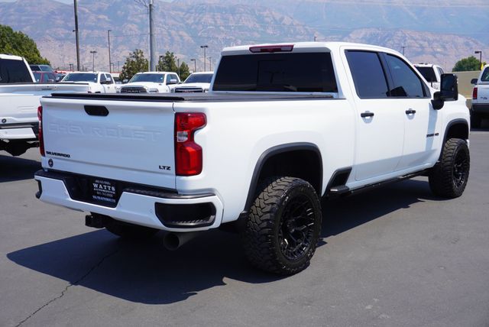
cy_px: 164
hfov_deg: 46.4
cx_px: 244
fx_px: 571
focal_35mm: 42
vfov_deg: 32.0
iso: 100
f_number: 11
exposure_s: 1/160
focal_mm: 28
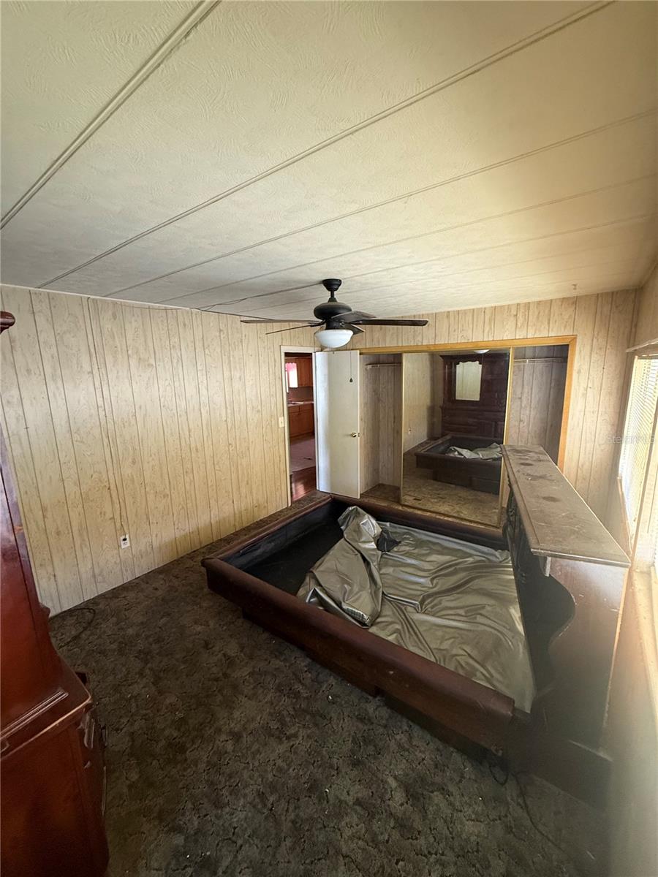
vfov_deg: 102.1
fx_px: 355
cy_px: 438
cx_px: 329
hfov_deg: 85.7
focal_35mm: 14
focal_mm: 2.22
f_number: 2.2
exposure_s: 1/60
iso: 400
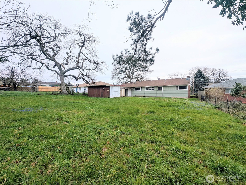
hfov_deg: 106.1
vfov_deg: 90.0
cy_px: 92
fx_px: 92
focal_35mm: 13
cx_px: 123
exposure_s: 1/786
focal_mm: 1.95
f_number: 2.2
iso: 49
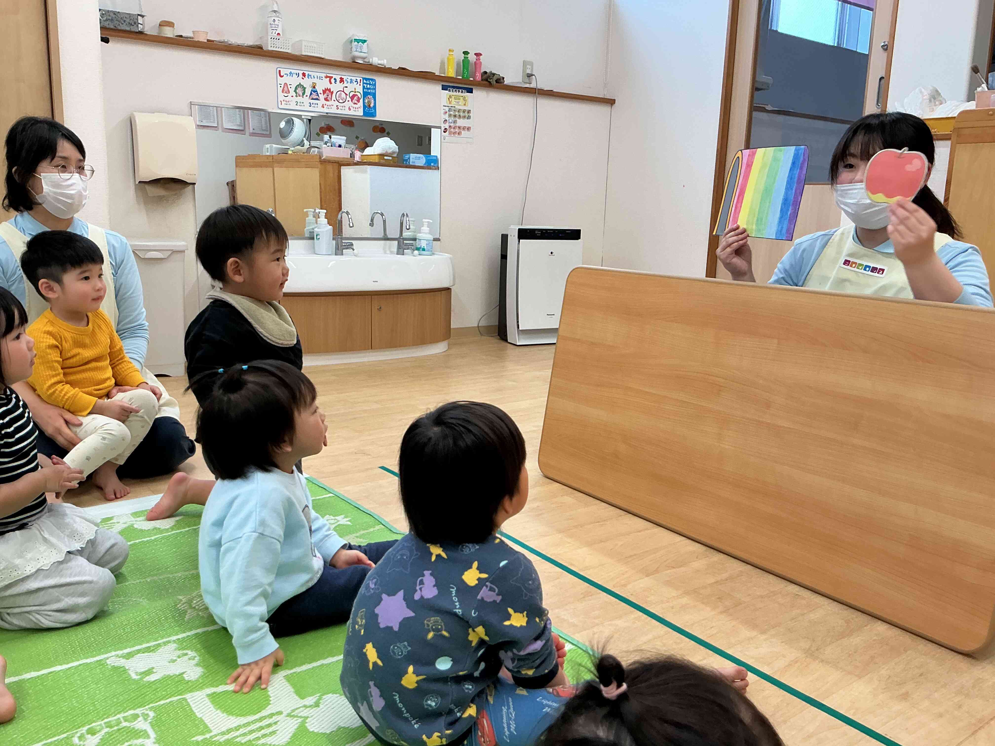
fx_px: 834
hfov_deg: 61.7
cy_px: 373
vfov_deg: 48.2
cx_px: 498
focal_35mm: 29
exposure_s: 1/100
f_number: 1.8
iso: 40
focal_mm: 3
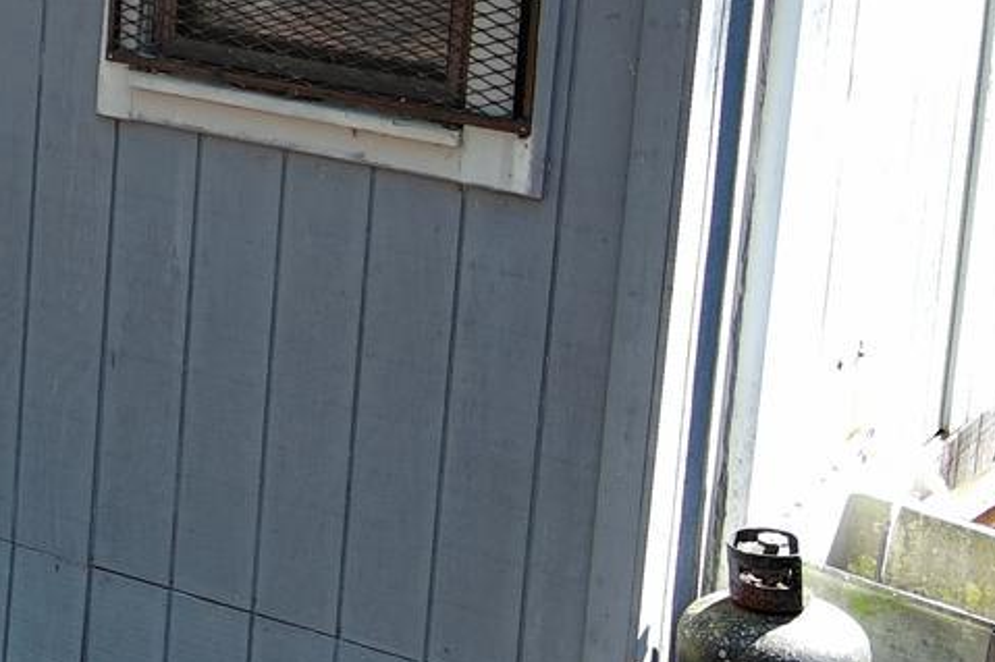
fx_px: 3426
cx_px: -951
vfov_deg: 10.8
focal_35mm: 124
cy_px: -153
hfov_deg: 14.1
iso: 100
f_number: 2.8
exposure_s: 1/142
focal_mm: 10.57
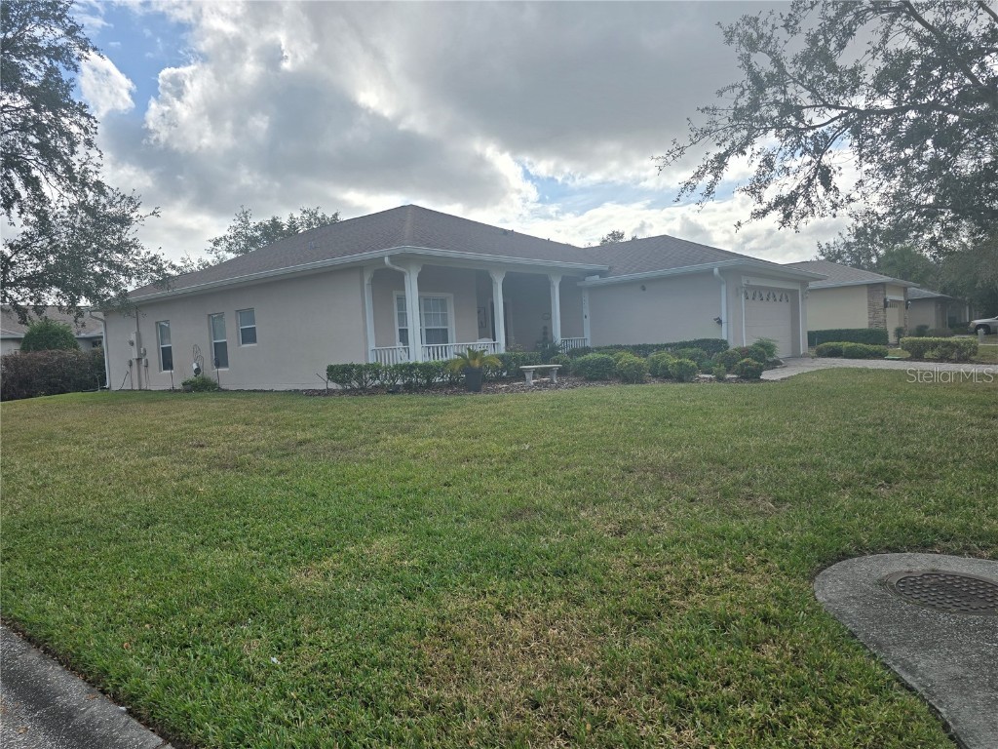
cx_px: 499
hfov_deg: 73.9
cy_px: 374
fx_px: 663
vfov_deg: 58.9
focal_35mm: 23
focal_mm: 6.3
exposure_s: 1/1114
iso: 12
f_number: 1.7
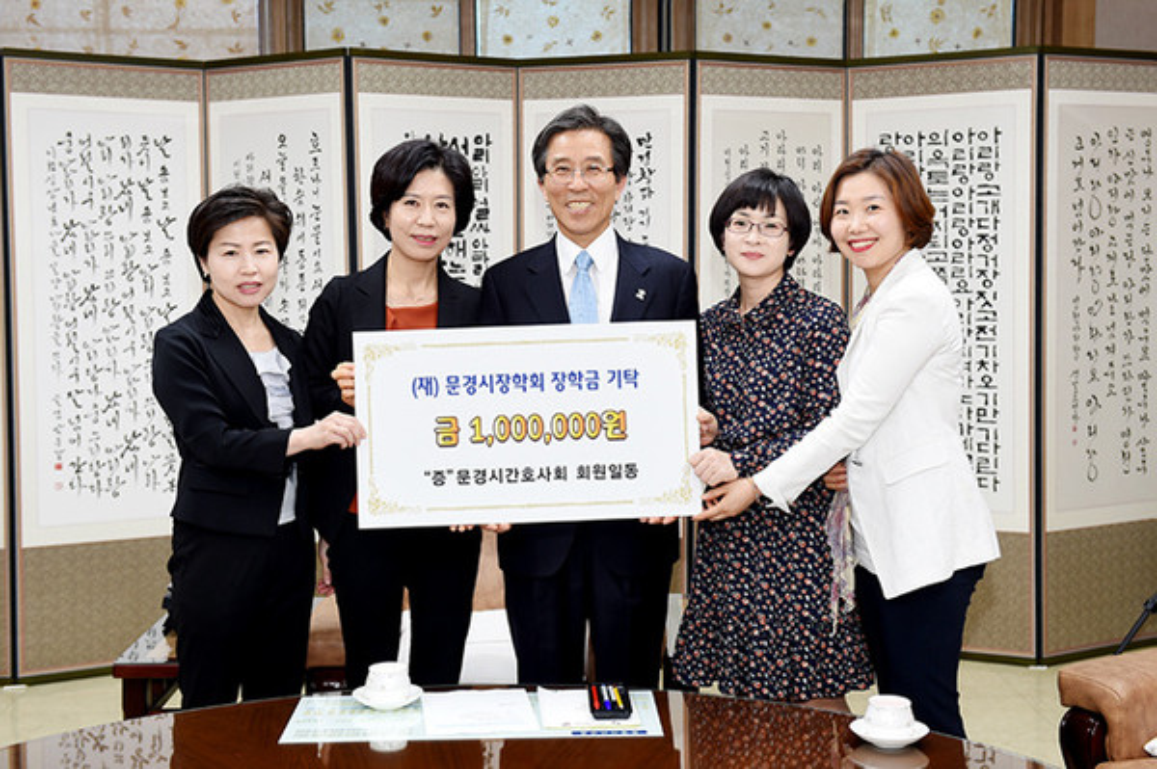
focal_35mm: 48
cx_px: 578
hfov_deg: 41.1
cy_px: 384
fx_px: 1541
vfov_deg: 28.0
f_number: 4
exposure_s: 1/125
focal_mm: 48
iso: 800
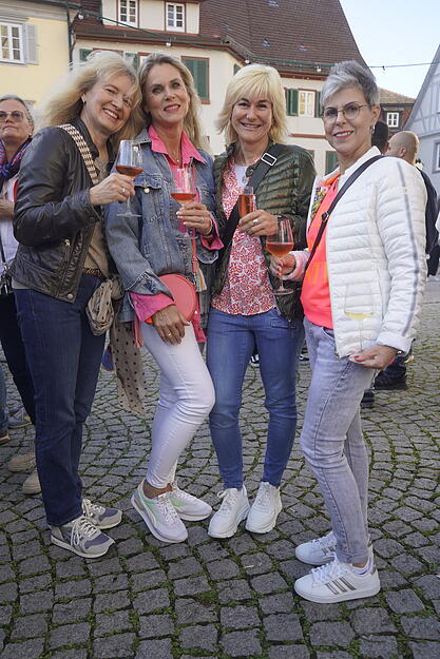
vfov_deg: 65.5
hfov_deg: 46.4
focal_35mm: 28
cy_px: 330
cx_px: 220
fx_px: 513
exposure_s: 1/160
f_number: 4
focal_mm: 28
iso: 125
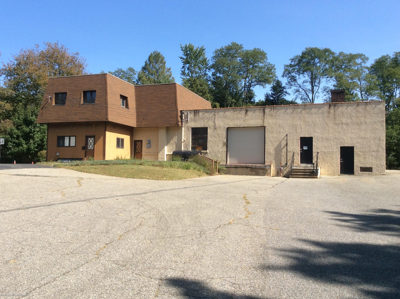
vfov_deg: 41.7
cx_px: 197
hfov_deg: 54.0
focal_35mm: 34
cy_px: 151
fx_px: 392
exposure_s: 1/986
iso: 32
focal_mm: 3.3
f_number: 2.4
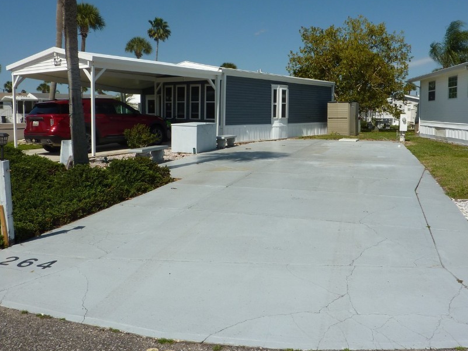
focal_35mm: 32
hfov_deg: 56.8
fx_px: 433
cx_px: 252
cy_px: 142
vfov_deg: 44.0
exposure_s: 1/800
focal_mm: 4.1
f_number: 5.6
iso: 80
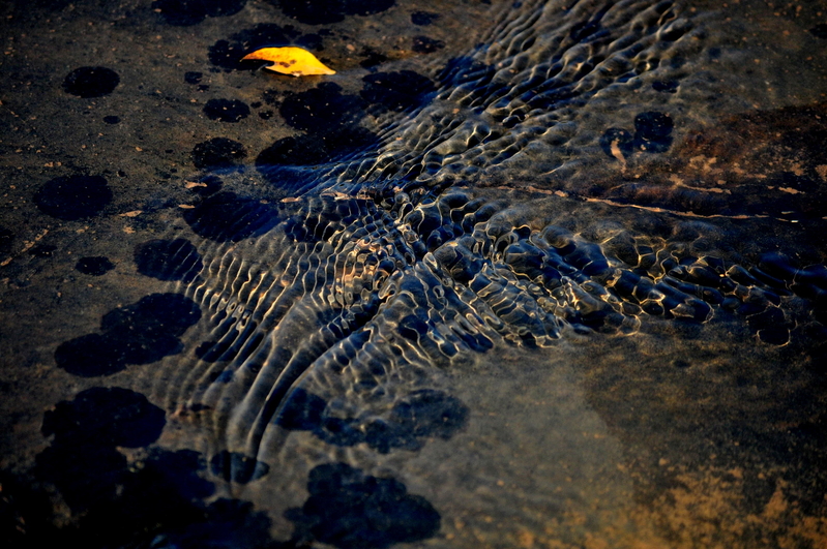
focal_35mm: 240
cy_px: 274
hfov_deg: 8.6
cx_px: 414
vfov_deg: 5.7
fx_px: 5508
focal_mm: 160
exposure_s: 1/1250
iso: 800
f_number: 5.3
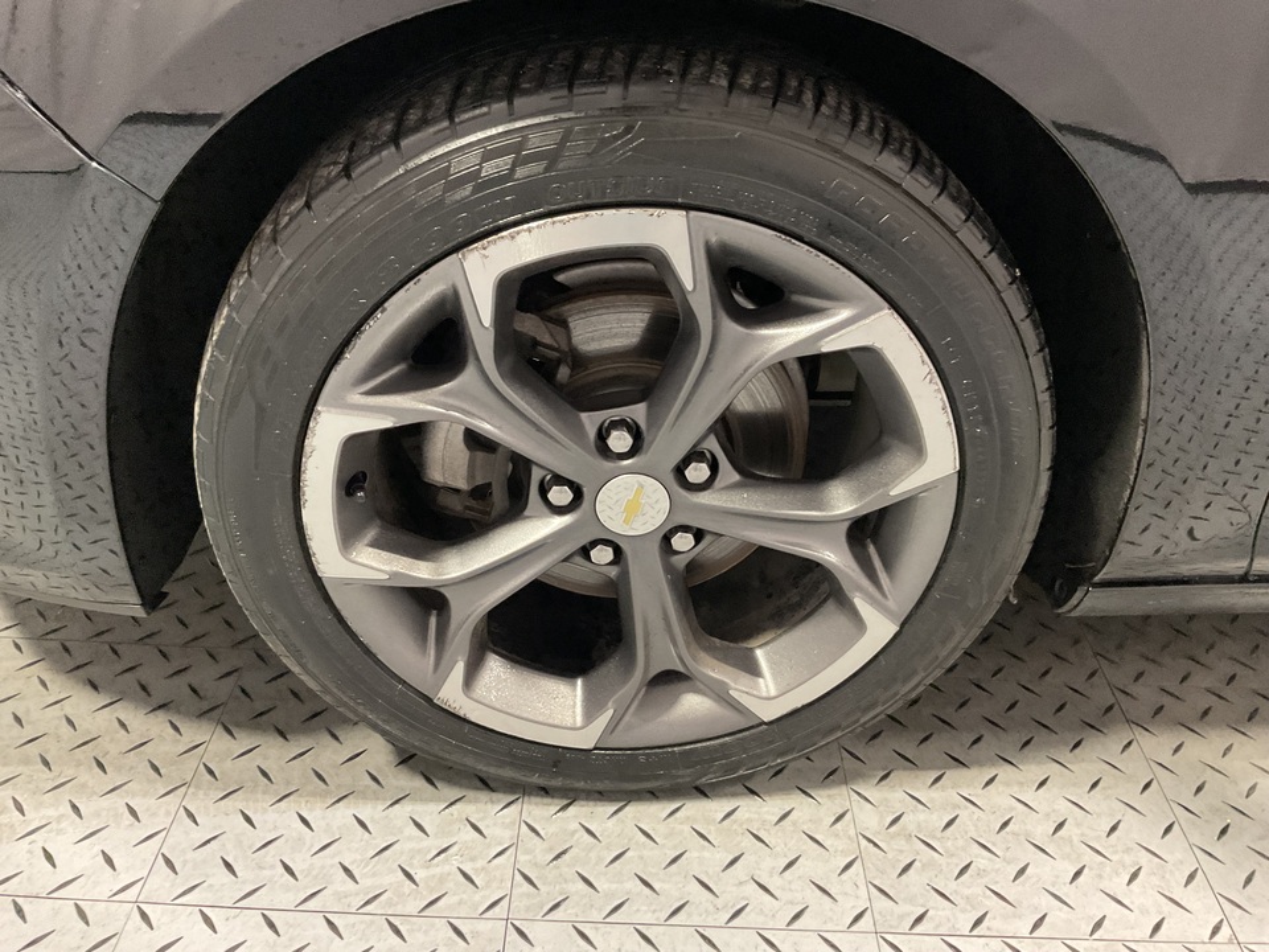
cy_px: 476
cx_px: 634
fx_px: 1063
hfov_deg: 61.7
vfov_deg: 48.2
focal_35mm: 29
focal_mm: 3
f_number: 1.8
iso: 250
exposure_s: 1/60
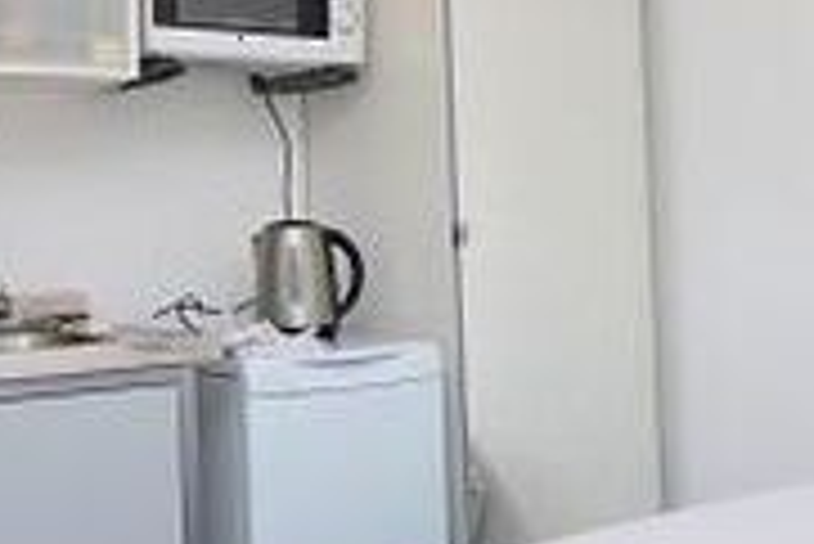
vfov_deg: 23.4
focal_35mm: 58
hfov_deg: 33.7
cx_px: 625
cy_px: 216
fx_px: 1312
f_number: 5
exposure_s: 1/100
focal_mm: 10
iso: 400
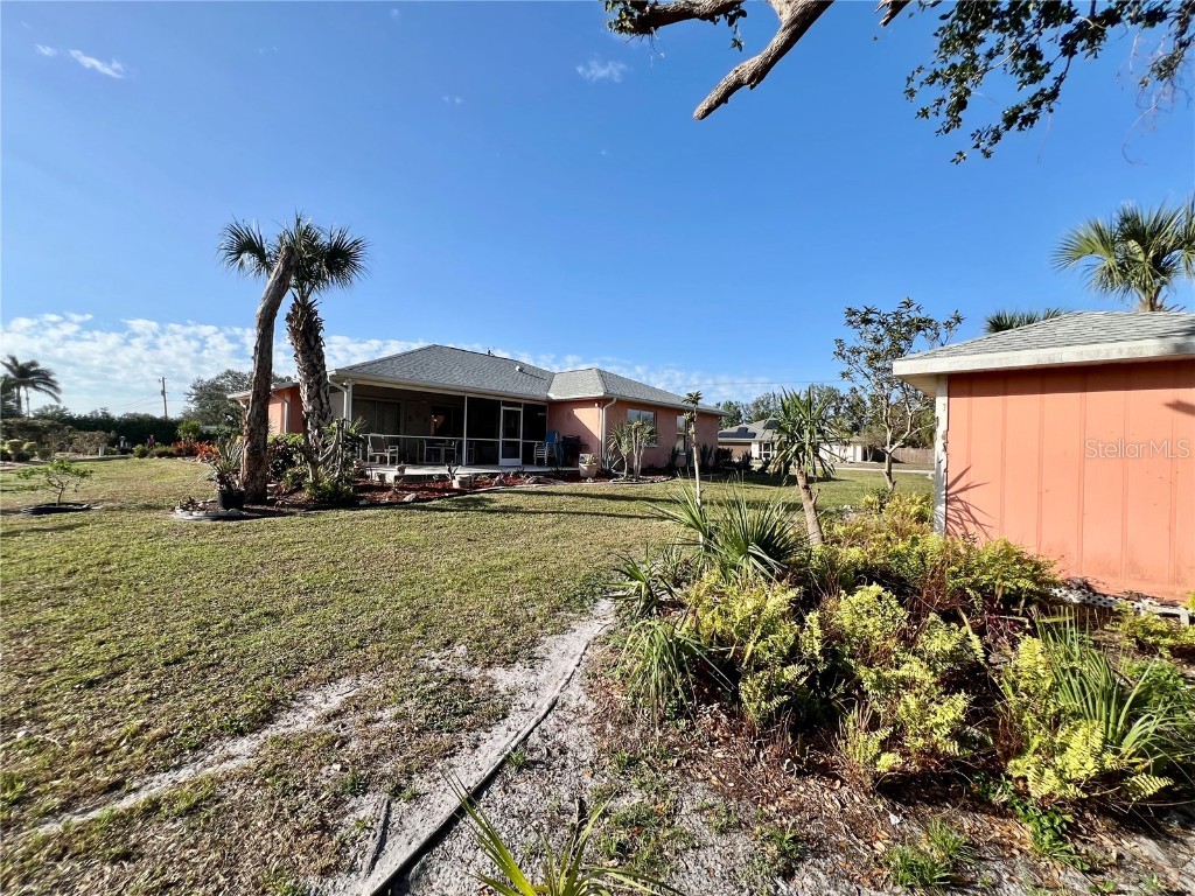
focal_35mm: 13
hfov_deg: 106.2
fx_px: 449
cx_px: 598
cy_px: 448
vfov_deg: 89.9
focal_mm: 1.57
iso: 32
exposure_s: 1/1167
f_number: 1.8
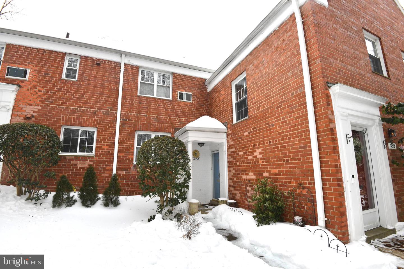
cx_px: 202
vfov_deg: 73.7
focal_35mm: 16
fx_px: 180
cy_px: 134
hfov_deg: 96.7
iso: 200
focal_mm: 16
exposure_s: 1/250
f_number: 9
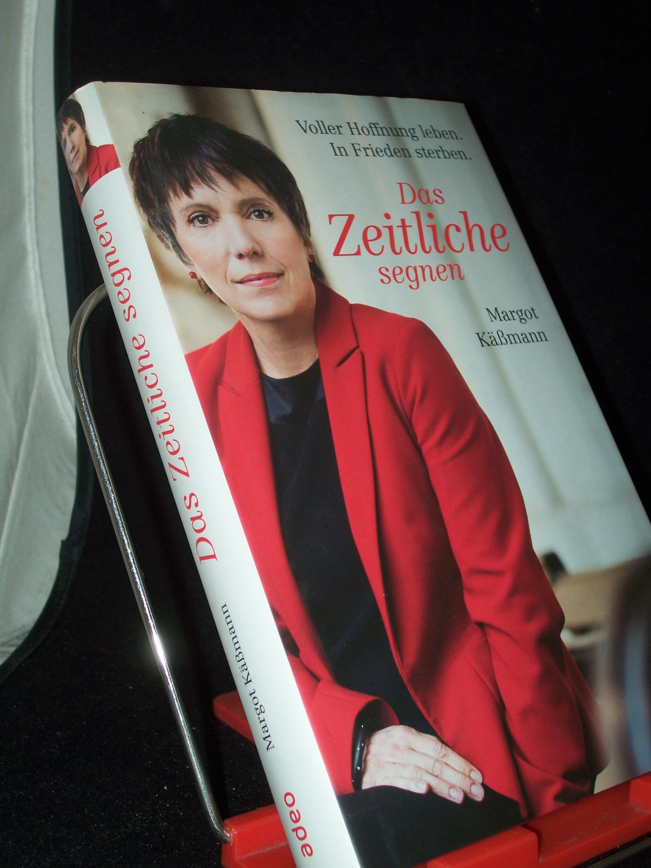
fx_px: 1329
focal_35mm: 53
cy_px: 434
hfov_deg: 27.5
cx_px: 326
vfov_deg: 36.2
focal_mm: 8.7
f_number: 3.2
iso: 80
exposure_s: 1/80
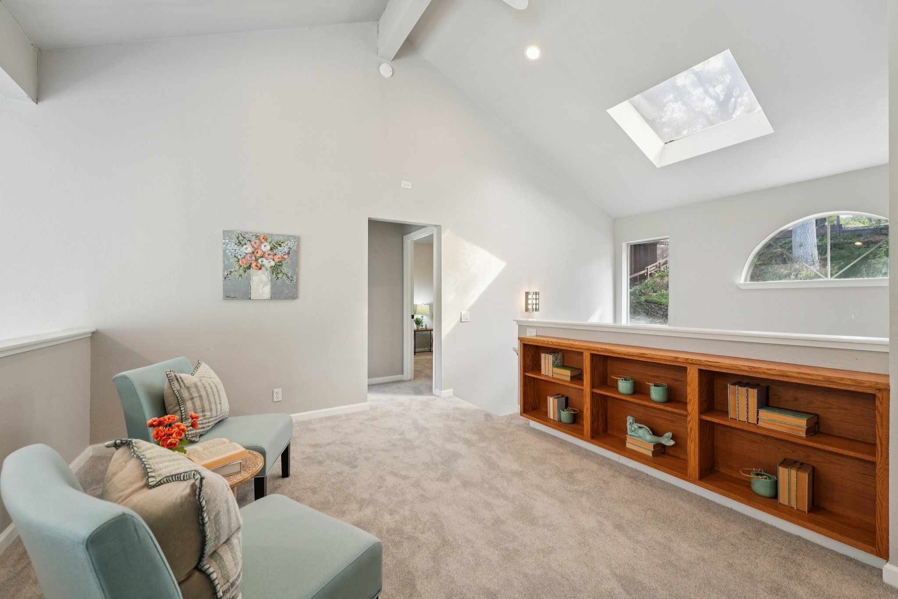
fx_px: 349
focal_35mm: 14
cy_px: 300
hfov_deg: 104.3
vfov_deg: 81.2
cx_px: 449
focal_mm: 14
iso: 640
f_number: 8
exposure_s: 1/40
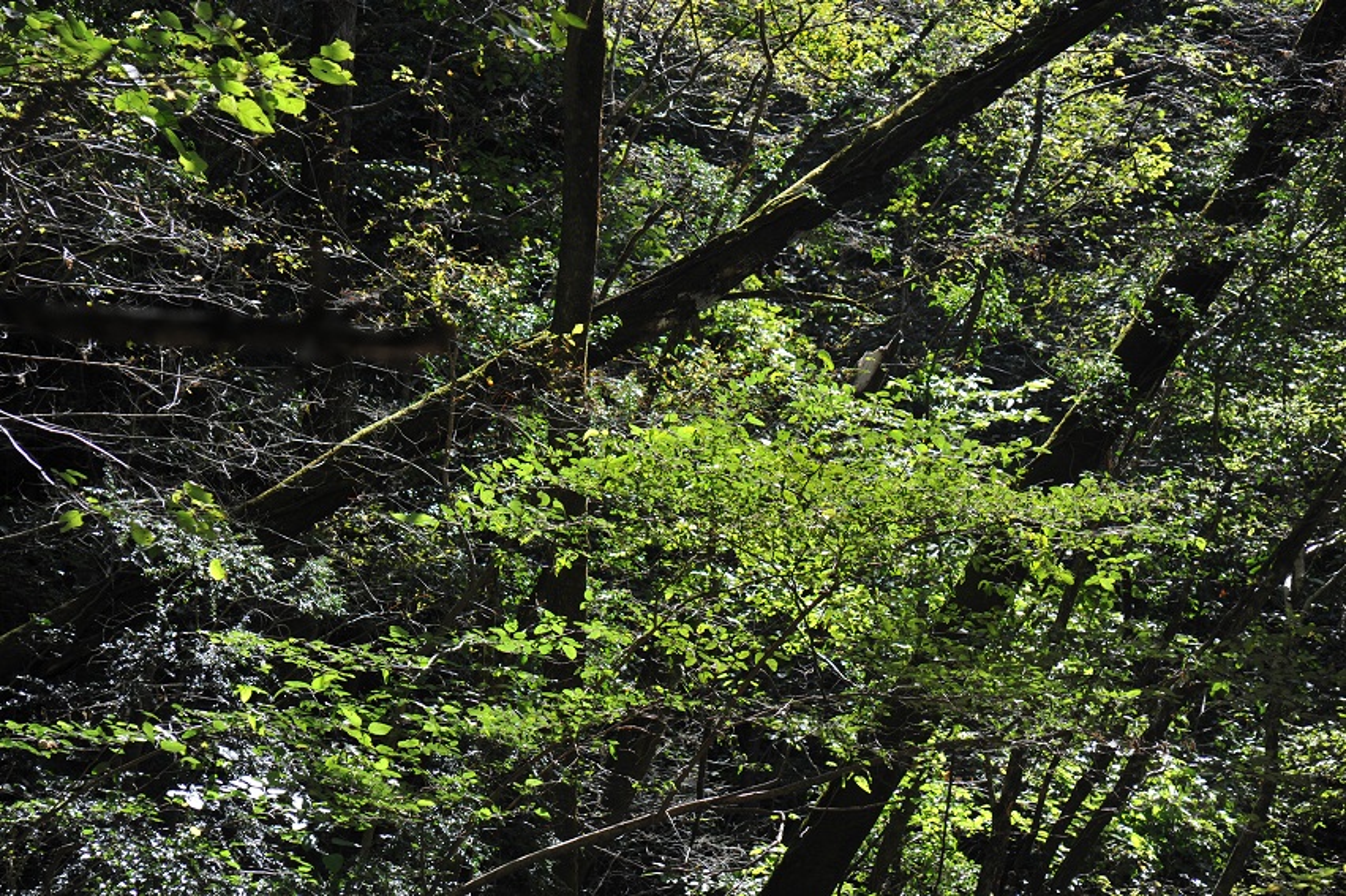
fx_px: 4185
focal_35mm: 112
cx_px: 673
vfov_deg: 12.2
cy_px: 448
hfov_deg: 18.3
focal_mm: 112
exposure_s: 1/250
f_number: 8
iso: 400
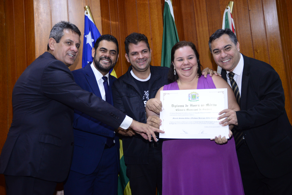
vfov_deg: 28.1
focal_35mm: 48
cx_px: 146
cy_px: 98
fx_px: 389
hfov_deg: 41.1
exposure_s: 1/125
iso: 2500
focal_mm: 48
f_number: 4.8
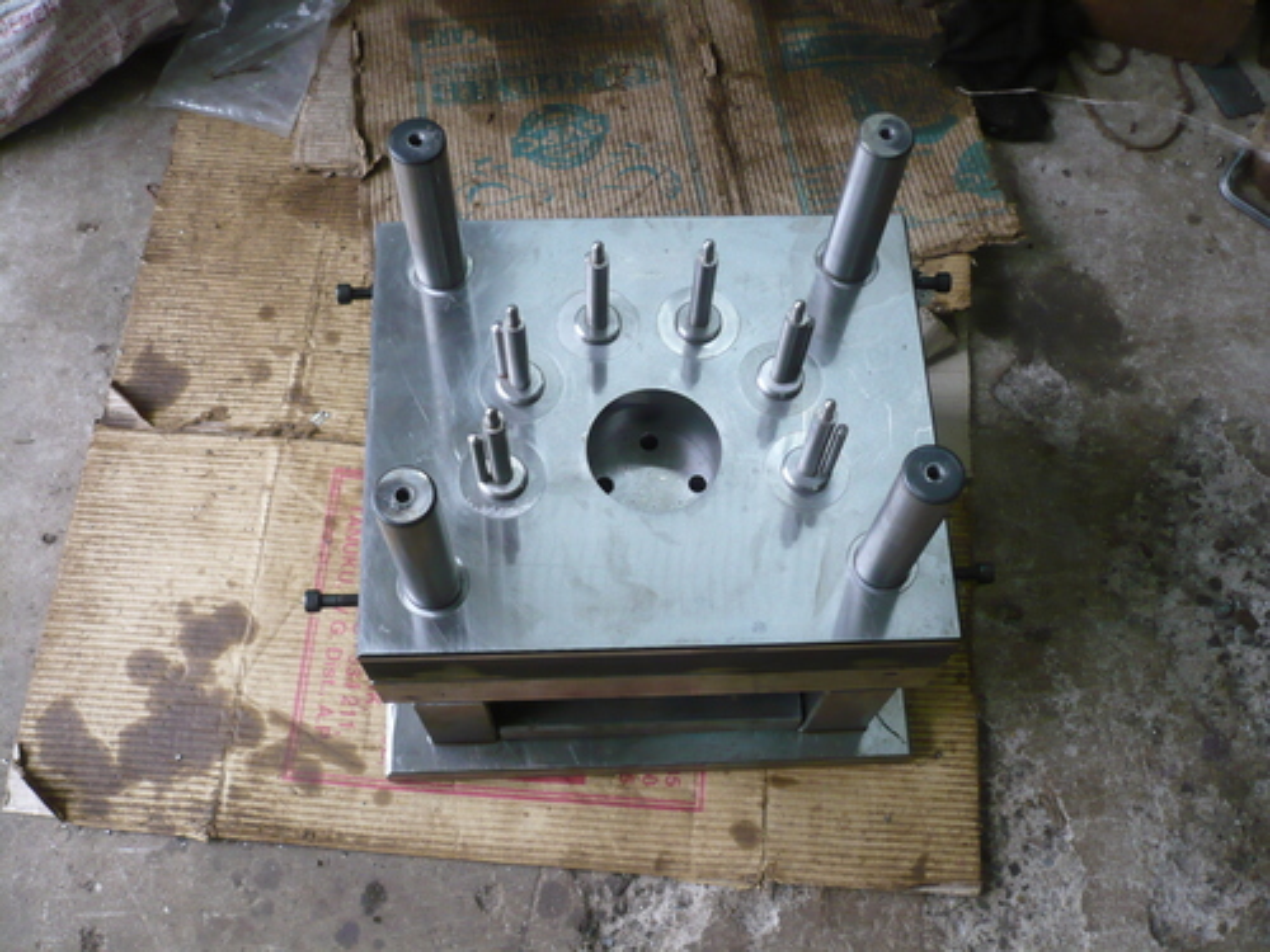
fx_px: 1284
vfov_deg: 40.7
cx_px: 635
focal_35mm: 35
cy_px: 476
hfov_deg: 52.6
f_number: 2.8
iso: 200
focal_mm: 5.8
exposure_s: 1/13
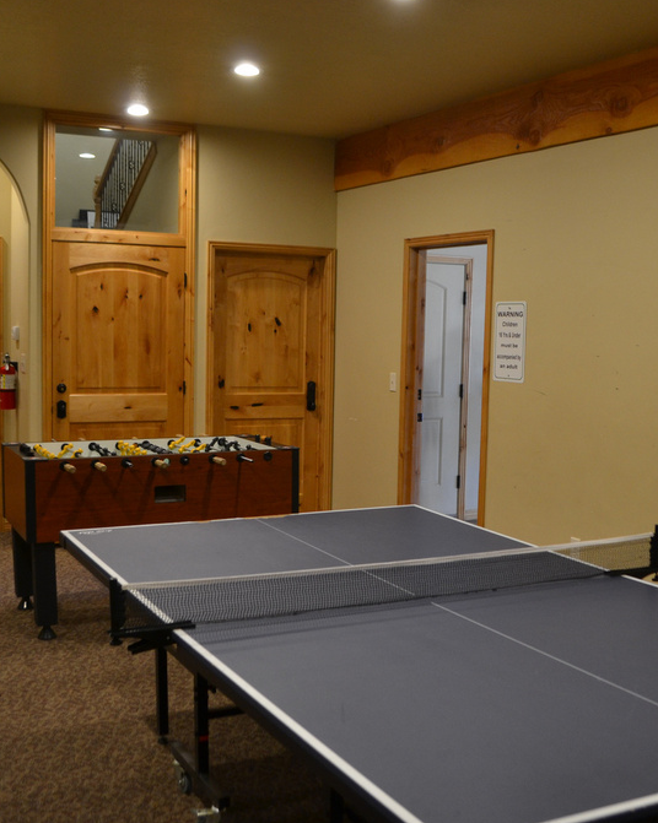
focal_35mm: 43
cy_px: 412
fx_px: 1048
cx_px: 394
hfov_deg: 34.8
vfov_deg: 42.9
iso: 400
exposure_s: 1/30
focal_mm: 20
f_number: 3.8
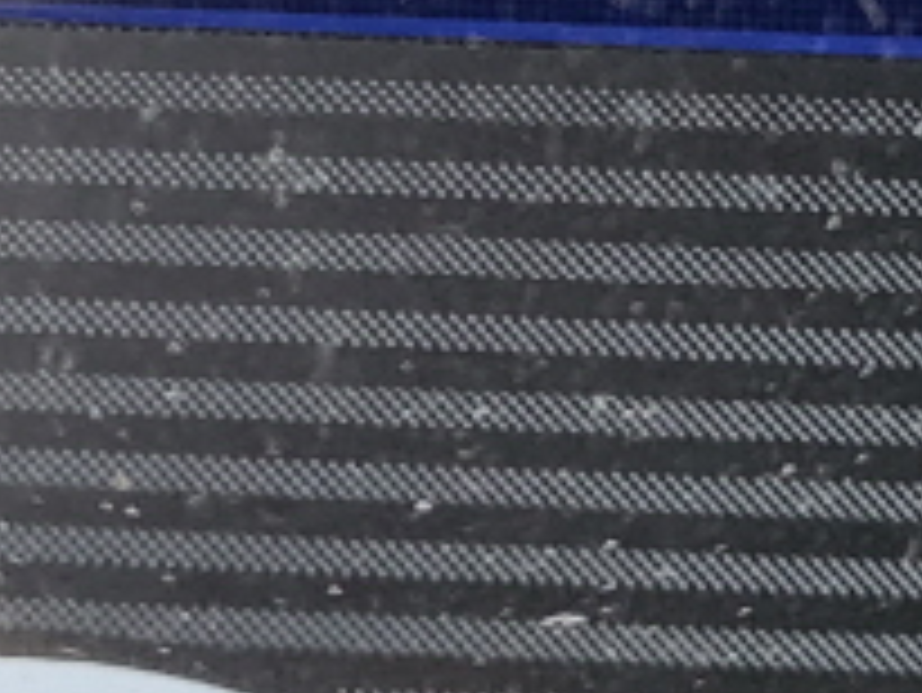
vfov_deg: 11.0
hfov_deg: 15.5
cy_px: -536
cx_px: 378
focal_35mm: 127
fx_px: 3385
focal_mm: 4.25
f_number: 1.8
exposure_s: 1/120
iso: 160
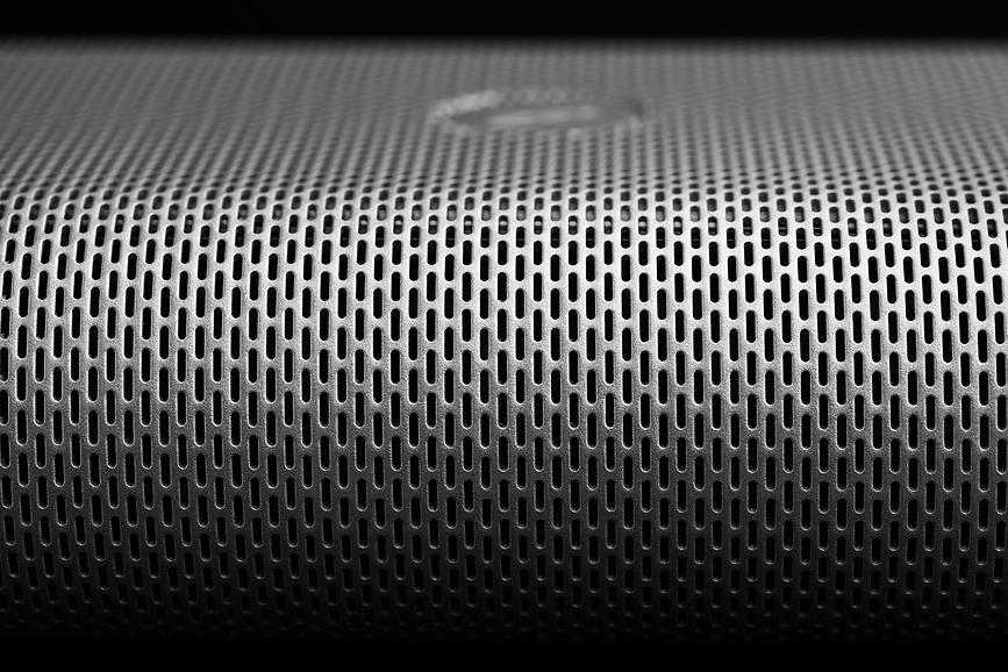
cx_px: 504
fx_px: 2940
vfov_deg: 13.0
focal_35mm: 105
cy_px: 336
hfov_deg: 19.5
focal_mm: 105
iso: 100
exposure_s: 1/160
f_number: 11
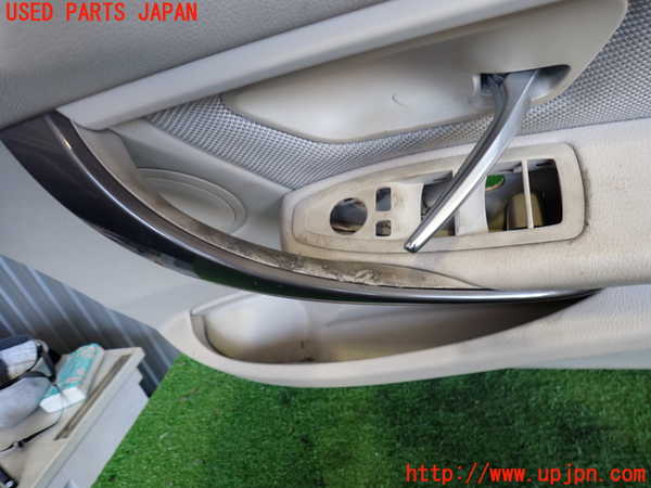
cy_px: 244
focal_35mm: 25
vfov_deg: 54.9
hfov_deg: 69.4
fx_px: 470
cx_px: 326
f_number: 2
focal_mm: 4.5
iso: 200
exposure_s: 1/60
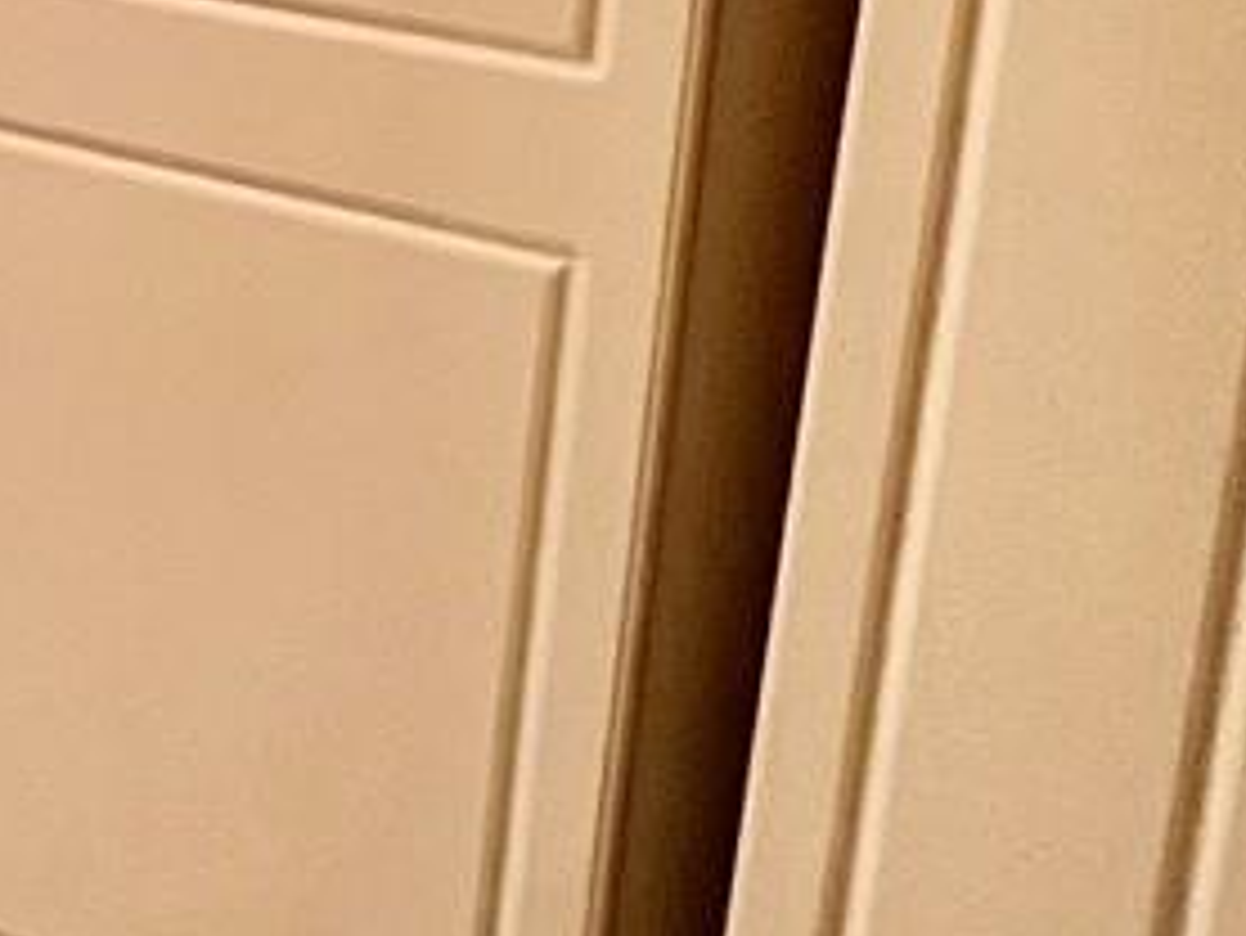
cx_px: -1529
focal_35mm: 75
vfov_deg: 18.3
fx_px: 2701
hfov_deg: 16.3
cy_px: -279
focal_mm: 1.57
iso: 500
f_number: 1.8
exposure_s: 1/60
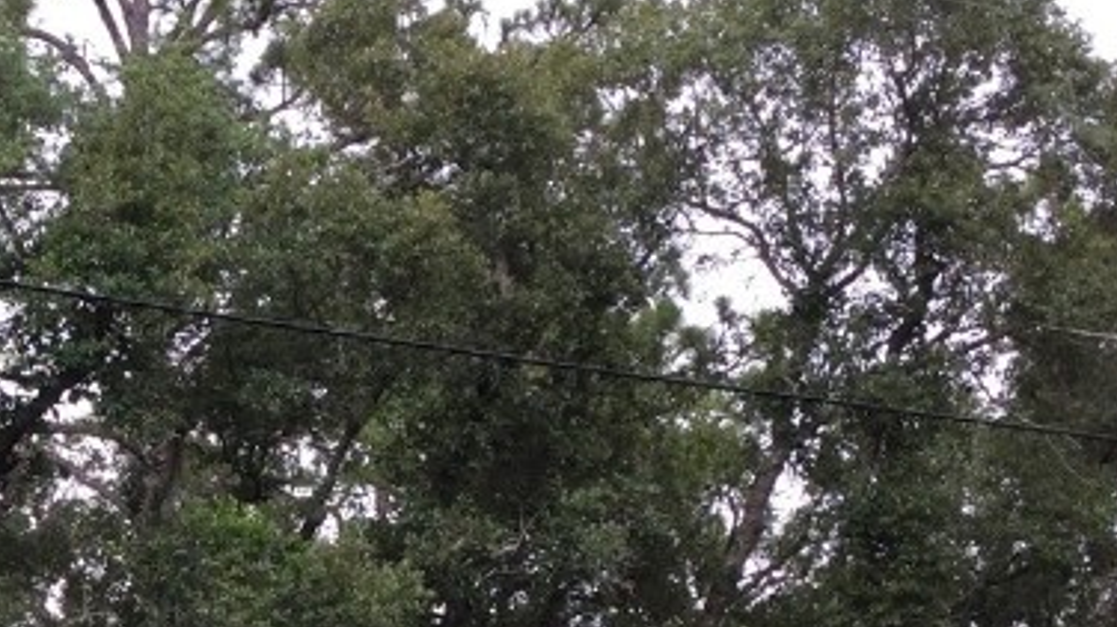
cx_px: -24
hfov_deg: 22.2
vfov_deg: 12.9
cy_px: 695
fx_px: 2723
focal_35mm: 92
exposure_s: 1/120
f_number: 2.4
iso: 40
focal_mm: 3.3
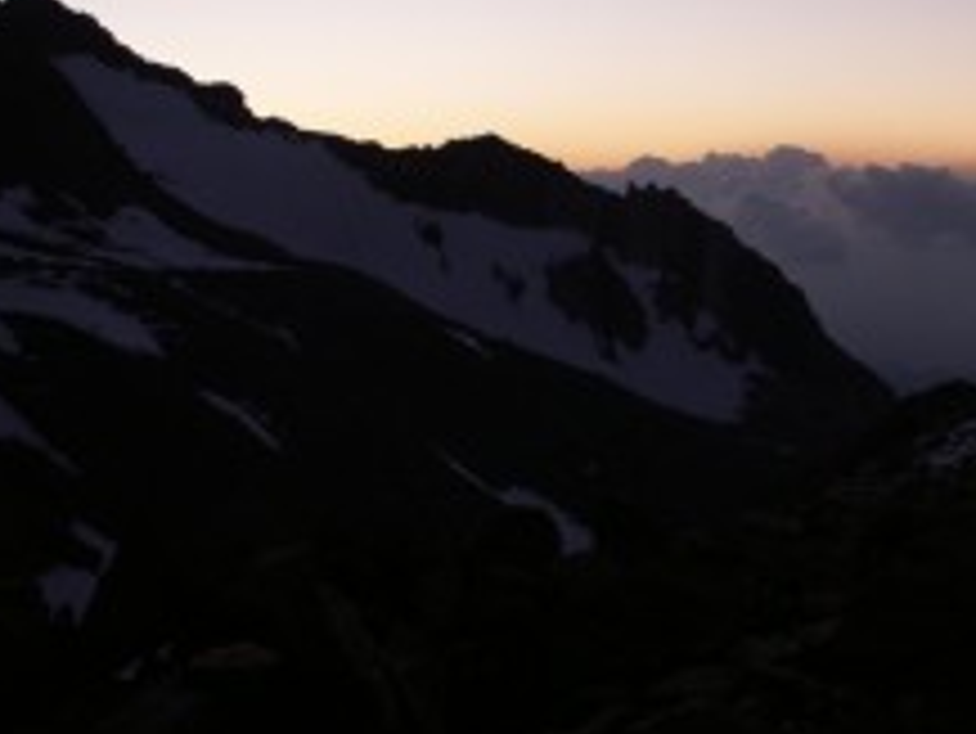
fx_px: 1552
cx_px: 744
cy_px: 216
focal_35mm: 55
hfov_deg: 34.1
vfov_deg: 26.4
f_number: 3.2
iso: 50
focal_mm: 5.86
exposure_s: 1/50
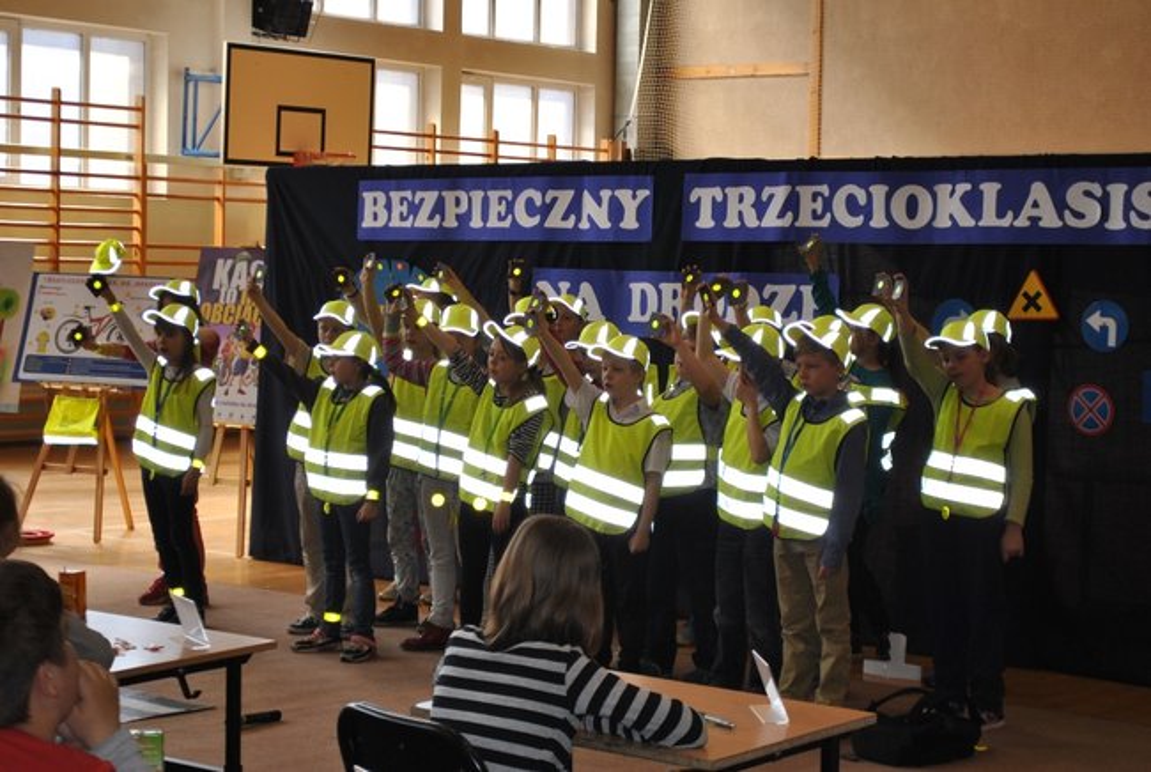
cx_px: 576
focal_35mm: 72
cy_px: 386
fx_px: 2306
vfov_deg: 19.0
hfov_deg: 28.0
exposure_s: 1/60
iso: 200
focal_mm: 48
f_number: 5.3
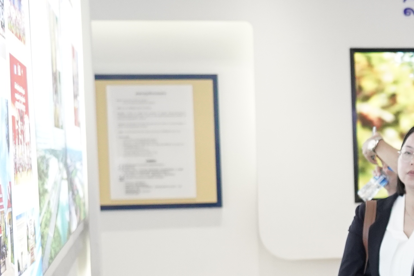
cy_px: 247
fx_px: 1598
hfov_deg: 13.8
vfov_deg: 9.8
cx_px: 626
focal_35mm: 139
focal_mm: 34
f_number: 4
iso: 3200
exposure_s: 1/320
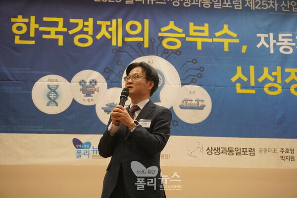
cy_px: 99
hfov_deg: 27.0
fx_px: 619
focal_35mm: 75
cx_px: 148
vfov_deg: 18.2
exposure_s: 1/125
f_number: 5.6
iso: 6400
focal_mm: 50
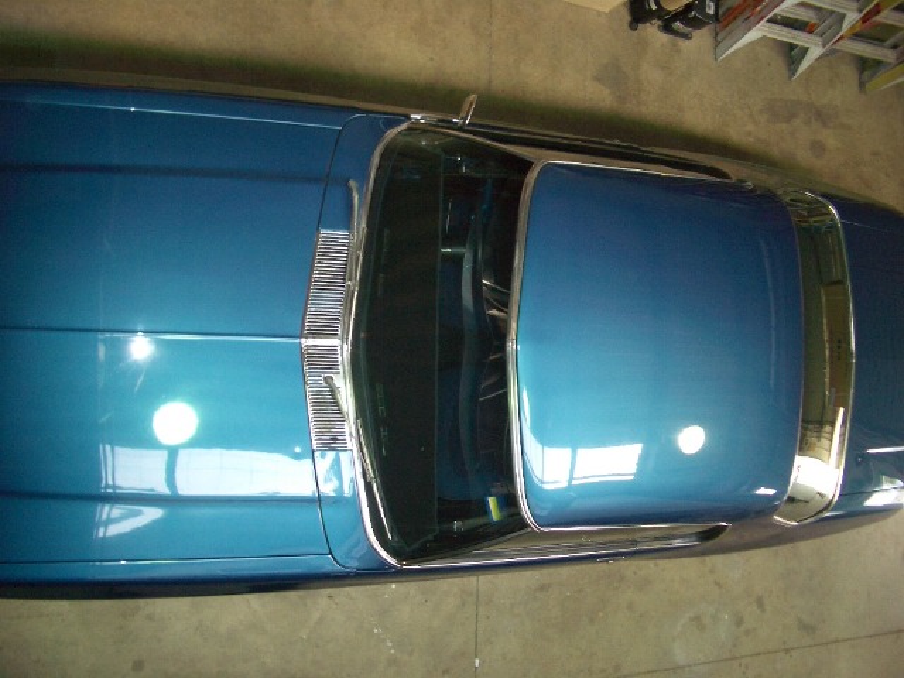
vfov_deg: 40.7
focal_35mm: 35
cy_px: 339
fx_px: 914
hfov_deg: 52.6
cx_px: 452
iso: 100
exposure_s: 1/60
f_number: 2.6
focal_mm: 5.8
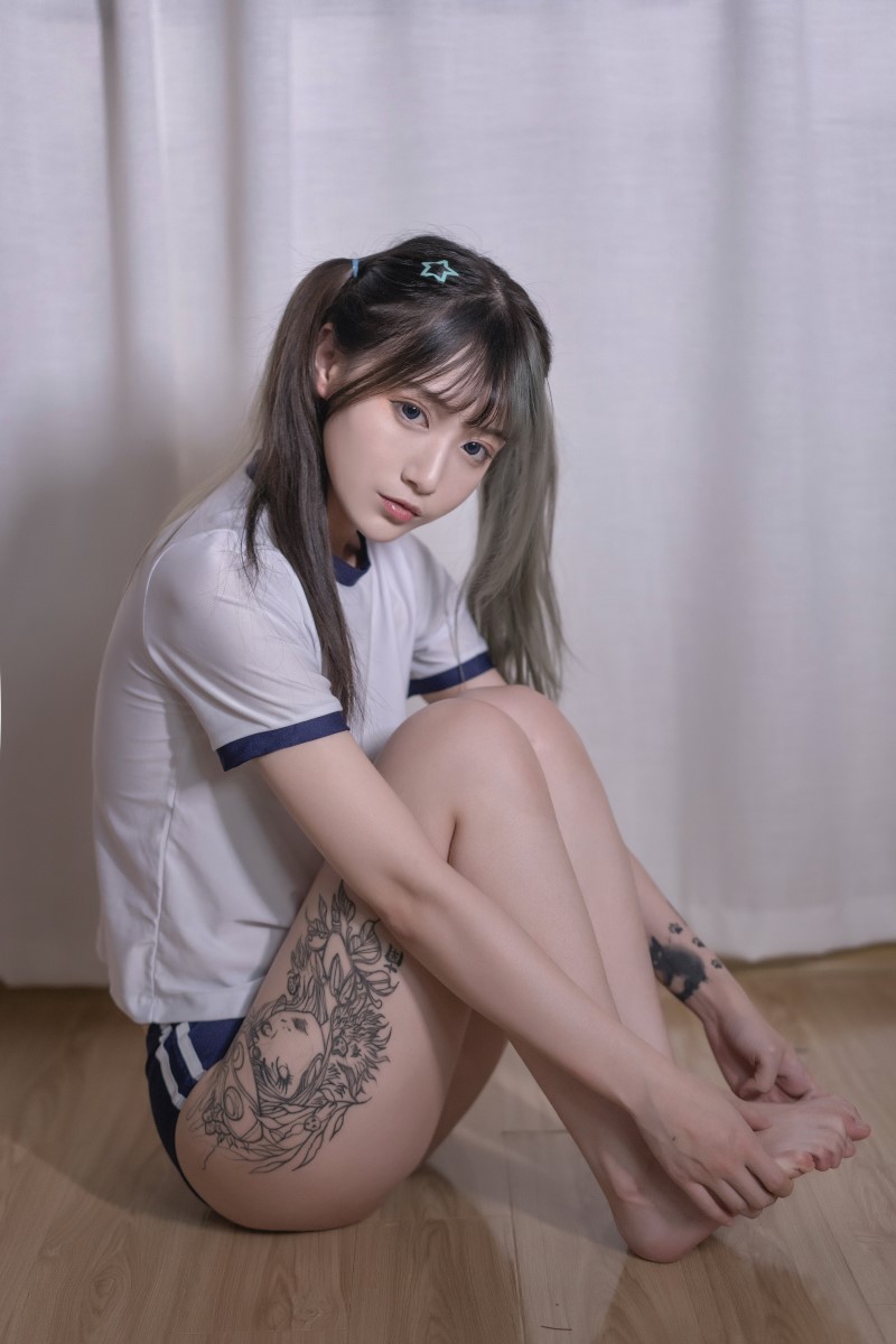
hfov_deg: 24.6
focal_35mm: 55
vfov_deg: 36.2
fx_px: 2053
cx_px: 448
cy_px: 672
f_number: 2.2
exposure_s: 1/125
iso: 1600
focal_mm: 55
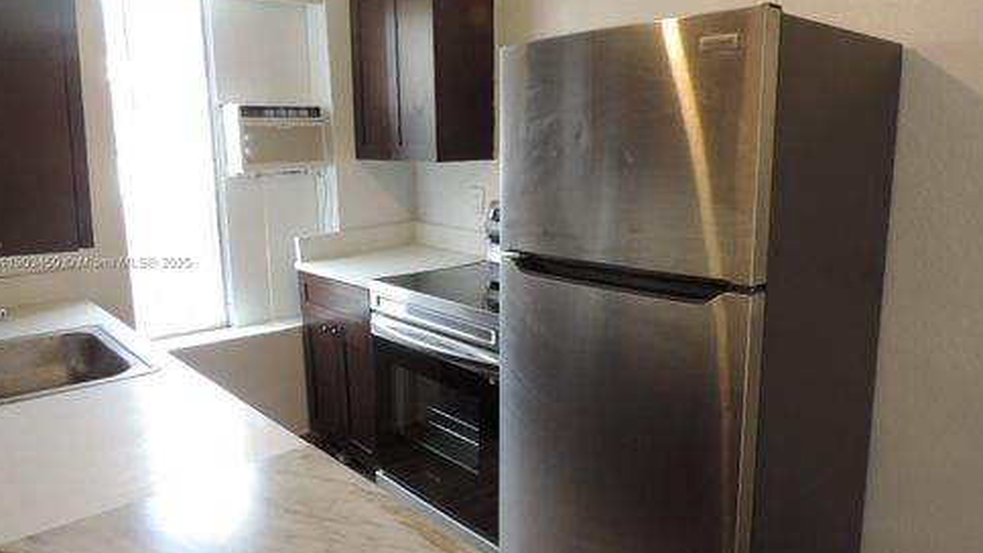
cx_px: 496
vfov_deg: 42.9
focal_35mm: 27
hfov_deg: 69.9
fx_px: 704
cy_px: 263
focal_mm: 4.3
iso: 125
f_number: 3
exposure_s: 1/30
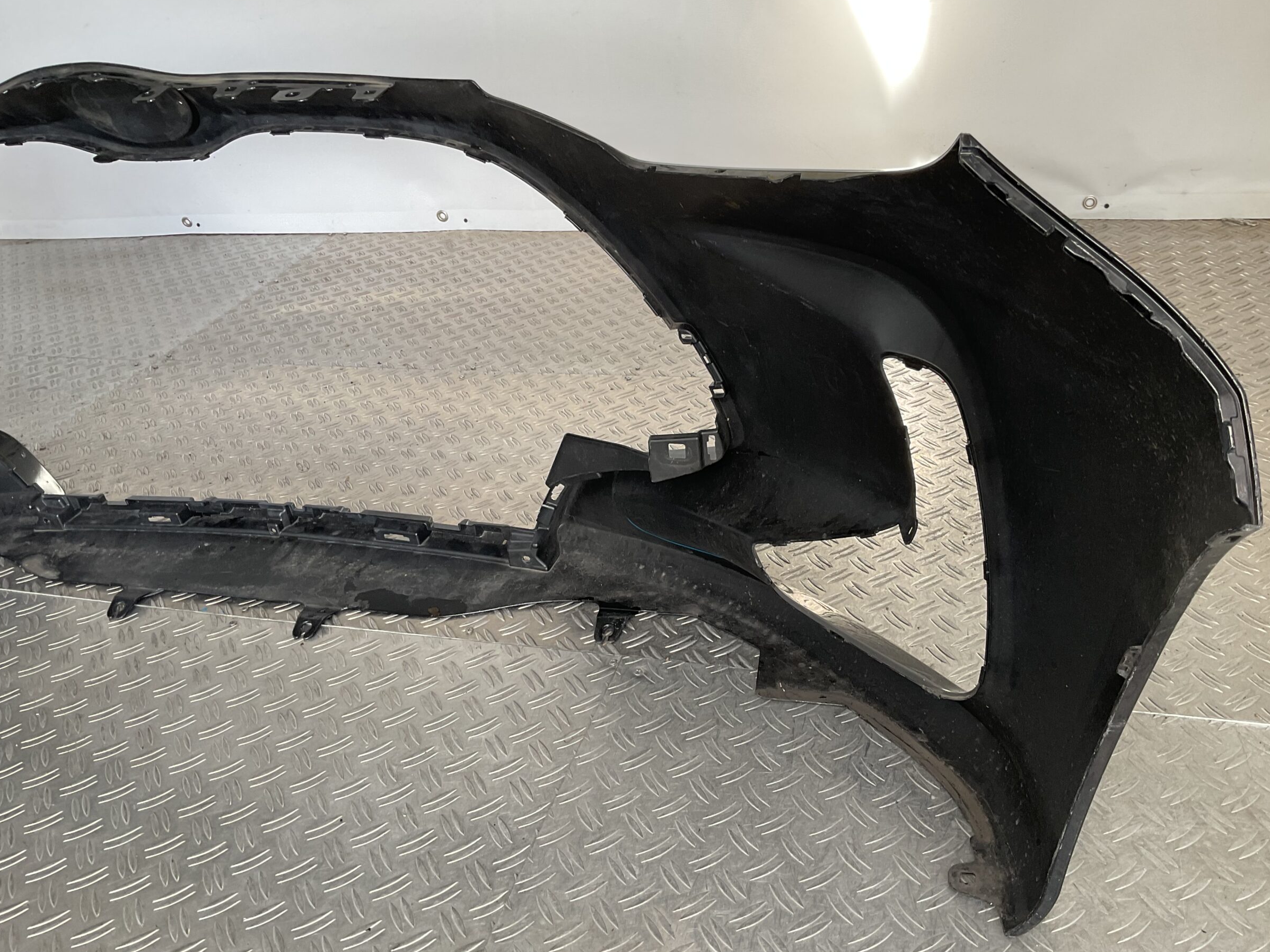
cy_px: 484
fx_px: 1137
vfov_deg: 45.4
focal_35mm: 31
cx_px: 657
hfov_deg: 58.3
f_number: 1.8
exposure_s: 1/100
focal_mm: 3
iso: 32
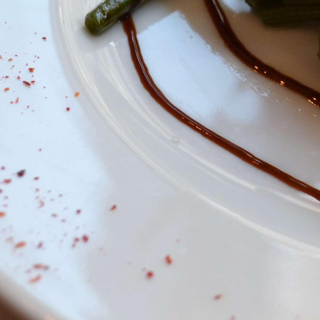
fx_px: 1161
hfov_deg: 14.8
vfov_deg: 15.5
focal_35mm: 111
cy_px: 25
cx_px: 449
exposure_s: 1/100
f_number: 5
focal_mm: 22
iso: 400
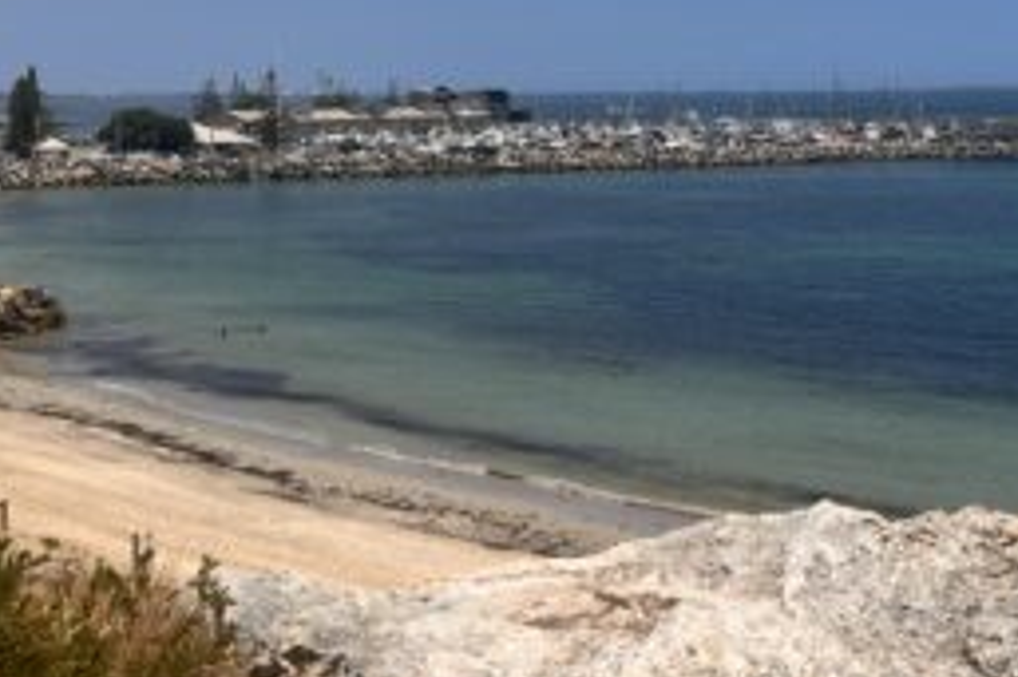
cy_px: 186
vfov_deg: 19.3
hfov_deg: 28.6
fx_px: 1978
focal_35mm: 70
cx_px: 697
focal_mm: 6.86
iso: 64
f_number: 1.78
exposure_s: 1/8929
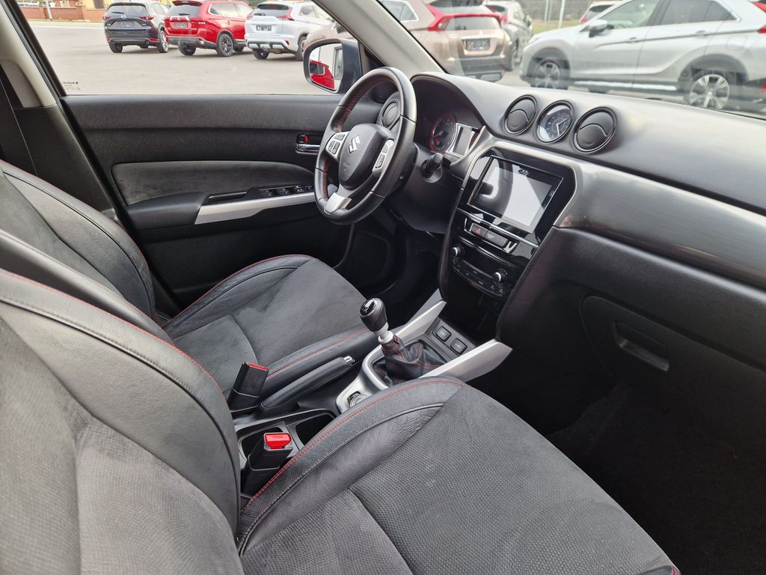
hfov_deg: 73.9
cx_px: 383
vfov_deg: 58.9
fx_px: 509
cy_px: 288
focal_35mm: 23
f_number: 1.8
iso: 100
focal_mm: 5.4
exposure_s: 1/180
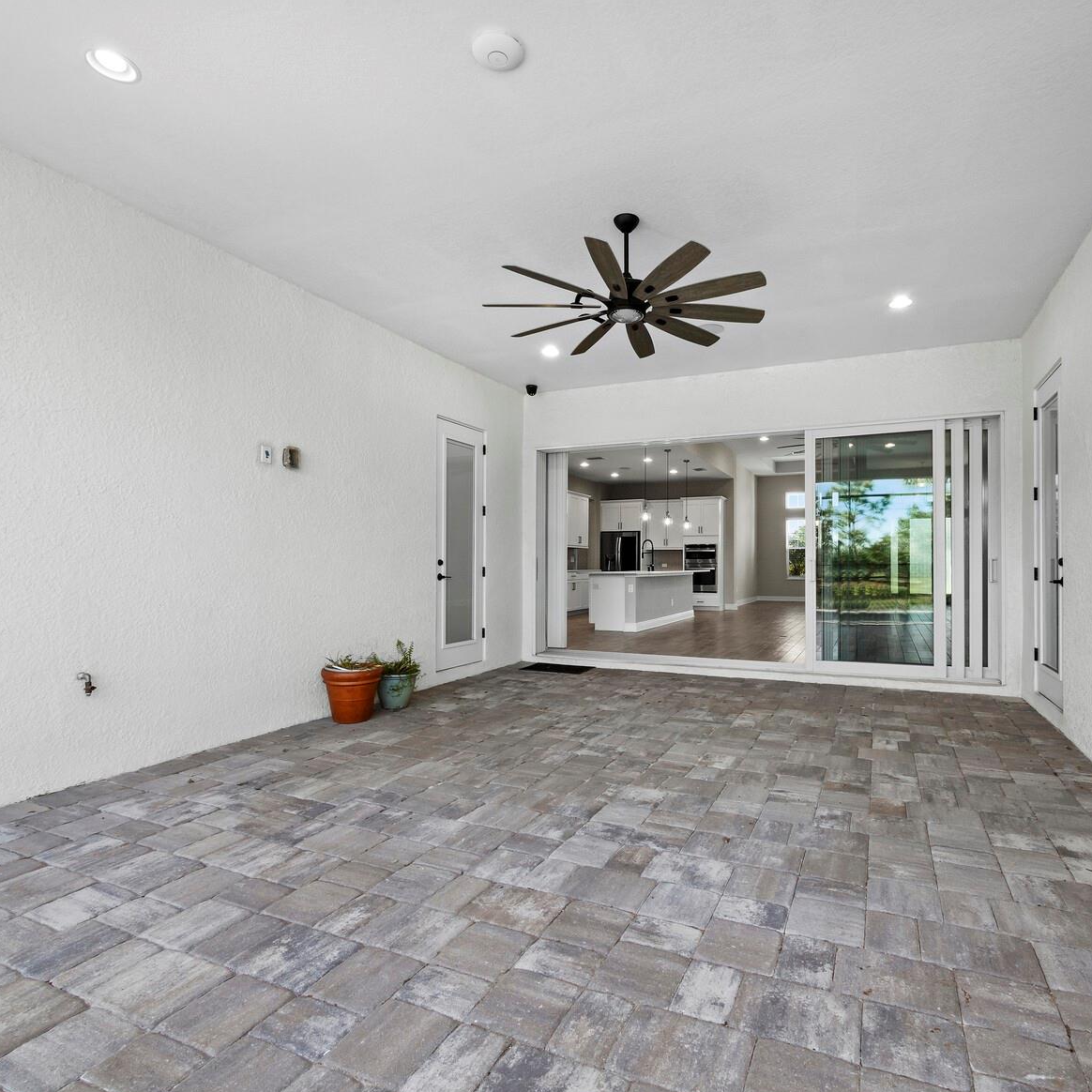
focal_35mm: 17
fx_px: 607
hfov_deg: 83.4
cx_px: 624
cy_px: 554
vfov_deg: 84.0
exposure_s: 1/8
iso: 320
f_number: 10
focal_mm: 7
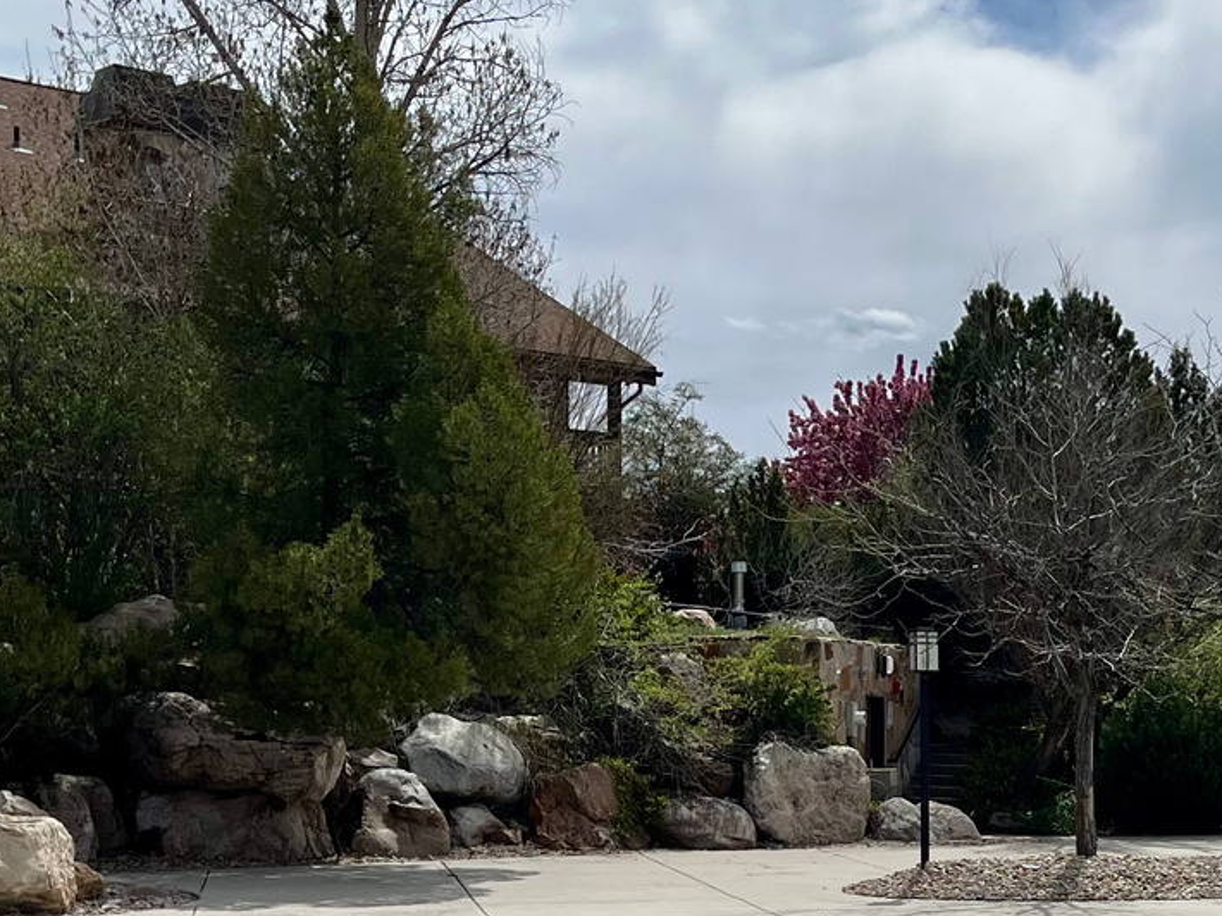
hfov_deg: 25.1
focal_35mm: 75
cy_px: 919
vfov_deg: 19.1
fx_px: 2647
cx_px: 1146
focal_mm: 5.1
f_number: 1.6
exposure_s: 1/8403
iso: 50
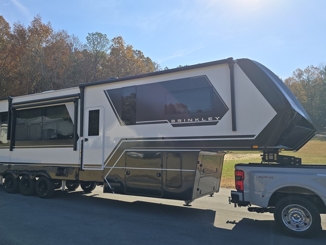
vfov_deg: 48.2
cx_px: 127
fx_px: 273
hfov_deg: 61.0
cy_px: 121
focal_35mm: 29
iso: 12
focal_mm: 6.3
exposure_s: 1/1387
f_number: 1.7
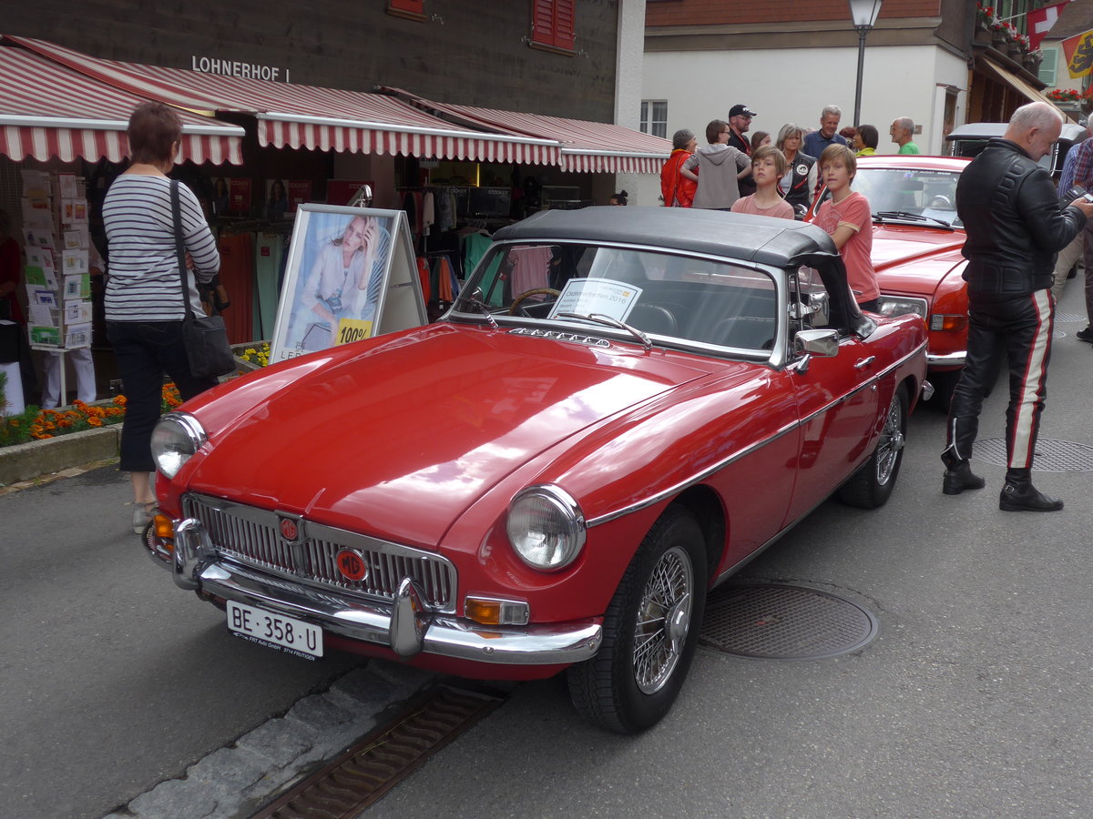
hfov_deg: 47.9
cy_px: 410
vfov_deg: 36.8
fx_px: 1231
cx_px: 546
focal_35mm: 39
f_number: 2.8
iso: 80
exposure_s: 1/400
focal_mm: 8
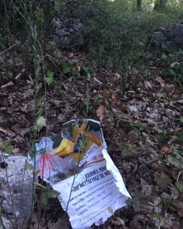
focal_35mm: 43
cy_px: 77
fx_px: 291
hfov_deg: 34.9
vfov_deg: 42.3
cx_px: 86
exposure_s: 1/33
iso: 125
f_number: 2.2
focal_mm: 4.15
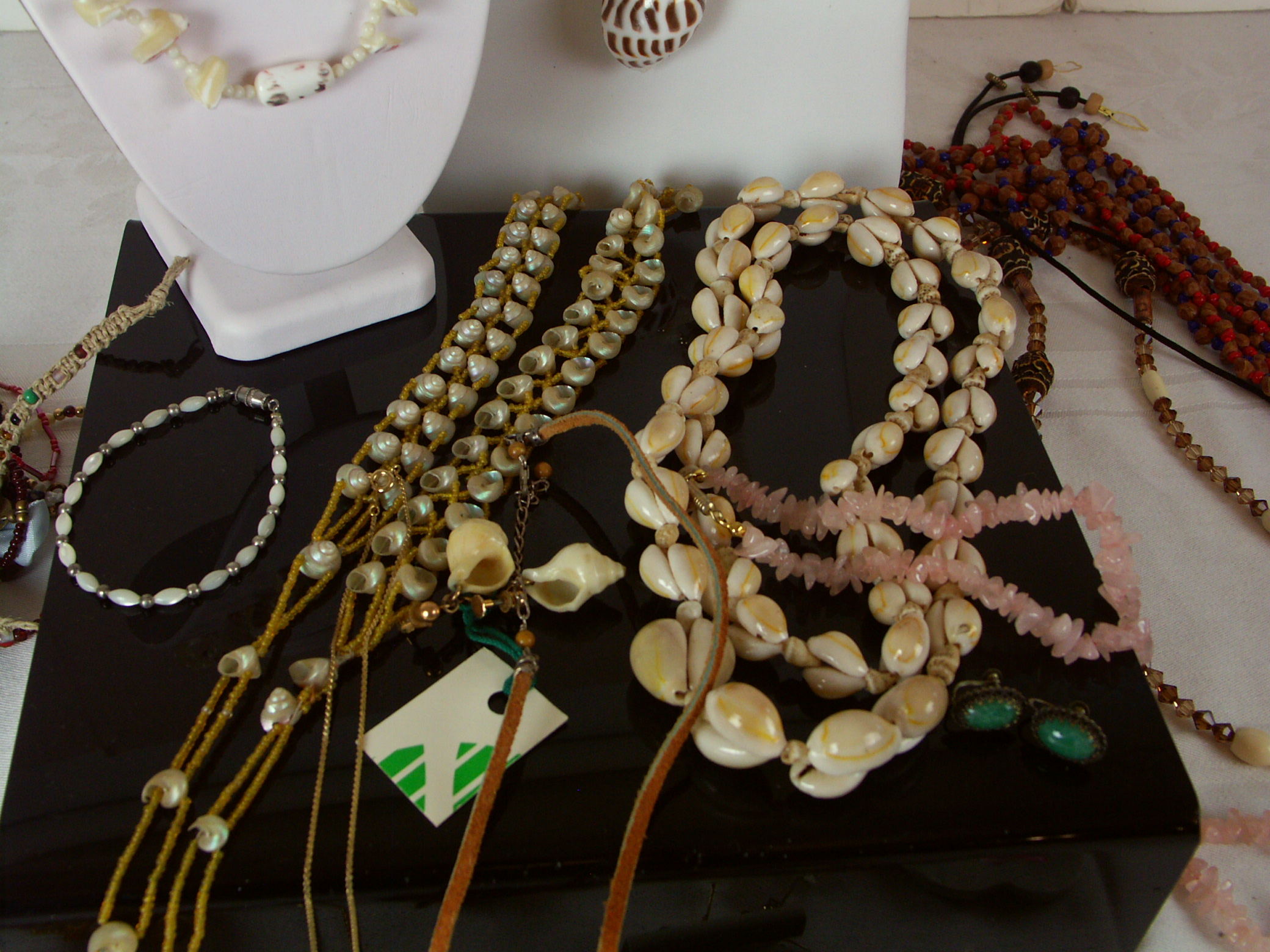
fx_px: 1357
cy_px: 476
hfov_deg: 50.1
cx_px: 635
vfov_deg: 38.7
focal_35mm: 37
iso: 100
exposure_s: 1/40
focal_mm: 9.55
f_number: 4.5
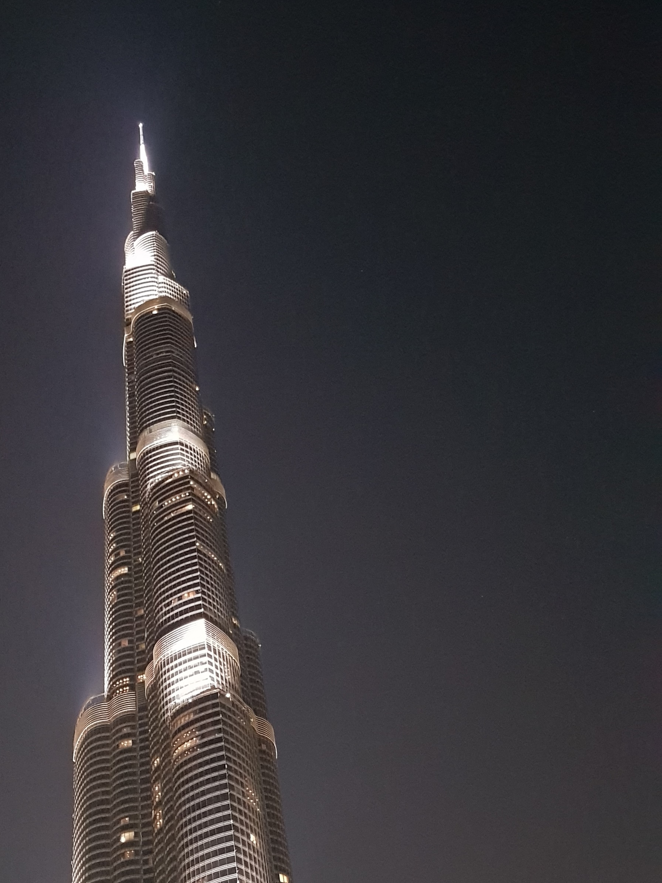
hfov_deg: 31.7
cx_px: 103
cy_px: 708
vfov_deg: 41.1
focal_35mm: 44
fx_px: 1122
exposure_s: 1/10
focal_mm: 4.2
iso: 1000
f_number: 1.7
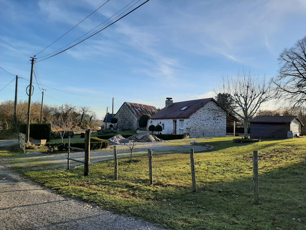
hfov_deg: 67.3
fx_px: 230
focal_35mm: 26
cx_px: 153
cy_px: 115
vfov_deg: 53.1
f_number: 1.7
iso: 40
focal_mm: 3.93
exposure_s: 1/1825
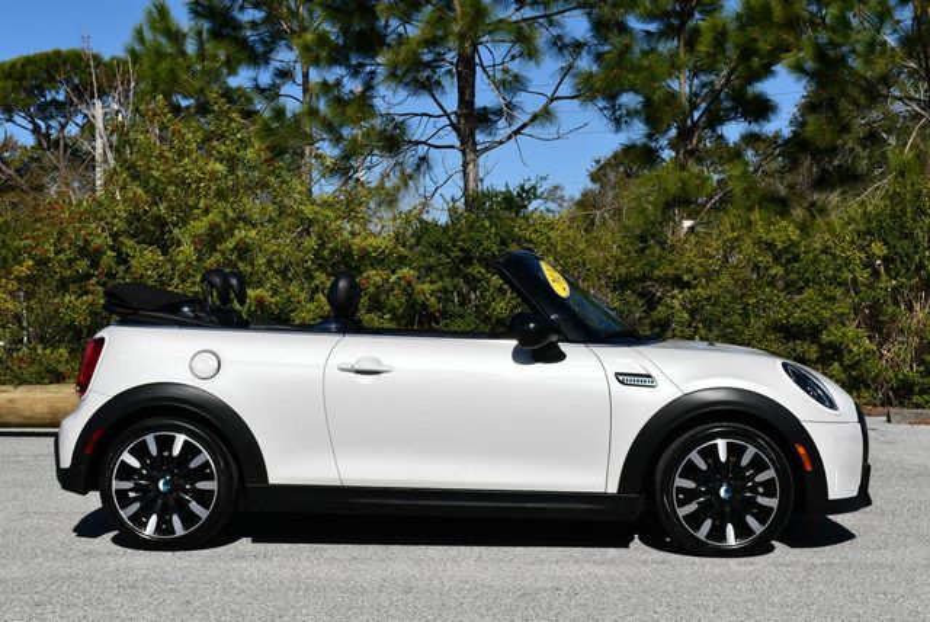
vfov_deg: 21.3
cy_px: 311
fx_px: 1655
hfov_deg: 31.4
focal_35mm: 64
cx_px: 465
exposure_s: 1/400
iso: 100
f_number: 10
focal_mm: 32
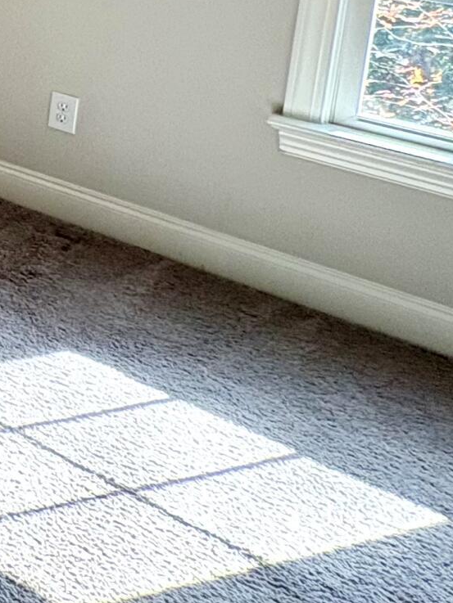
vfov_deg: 29.1
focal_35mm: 57
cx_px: -596
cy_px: -123
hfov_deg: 15.6
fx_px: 994
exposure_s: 1/120
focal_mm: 2.22
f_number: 2.2
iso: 160
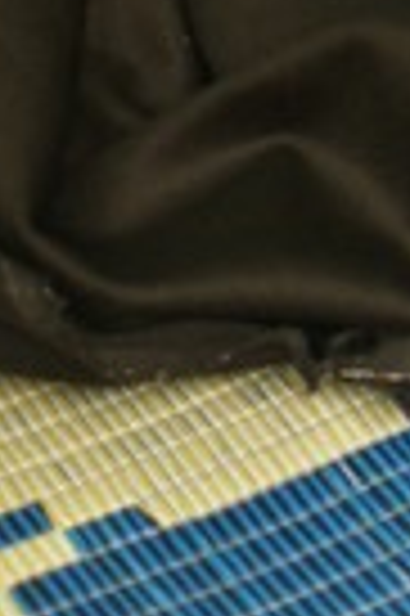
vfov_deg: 7.8
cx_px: 1095
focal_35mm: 252
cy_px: -647
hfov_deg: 5.2
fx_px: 4316
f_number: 2.8
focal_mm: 45
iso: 100
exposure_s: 1/13
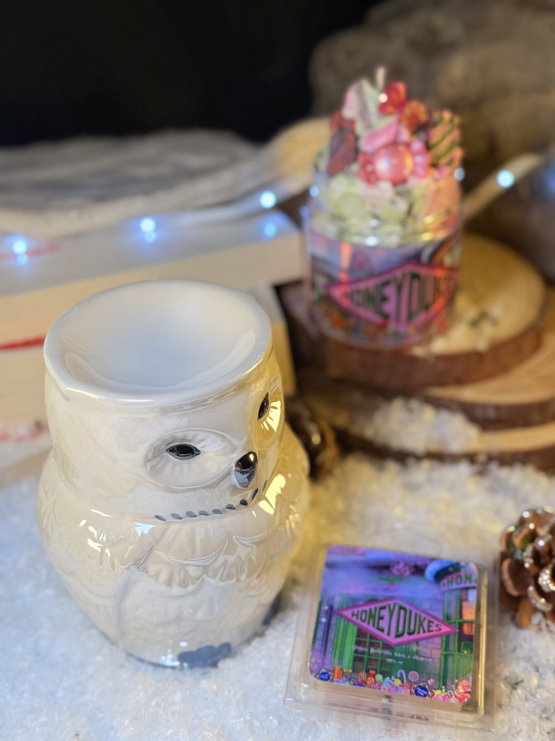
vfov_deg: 39.7
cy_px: 370
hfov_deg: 30.3
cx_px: 278
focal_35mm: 48
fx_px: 1026
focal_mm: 6.76
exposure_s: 1/400
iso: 64
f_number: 1.78
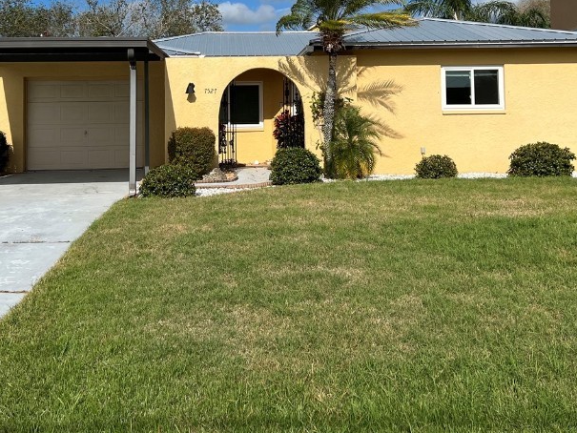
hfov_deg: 42.9
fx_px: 734
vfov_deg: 32.0
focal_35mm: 44
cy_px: 90
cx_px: 258
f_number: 1.5
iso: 50
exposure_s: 1/8000
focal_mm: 5.7
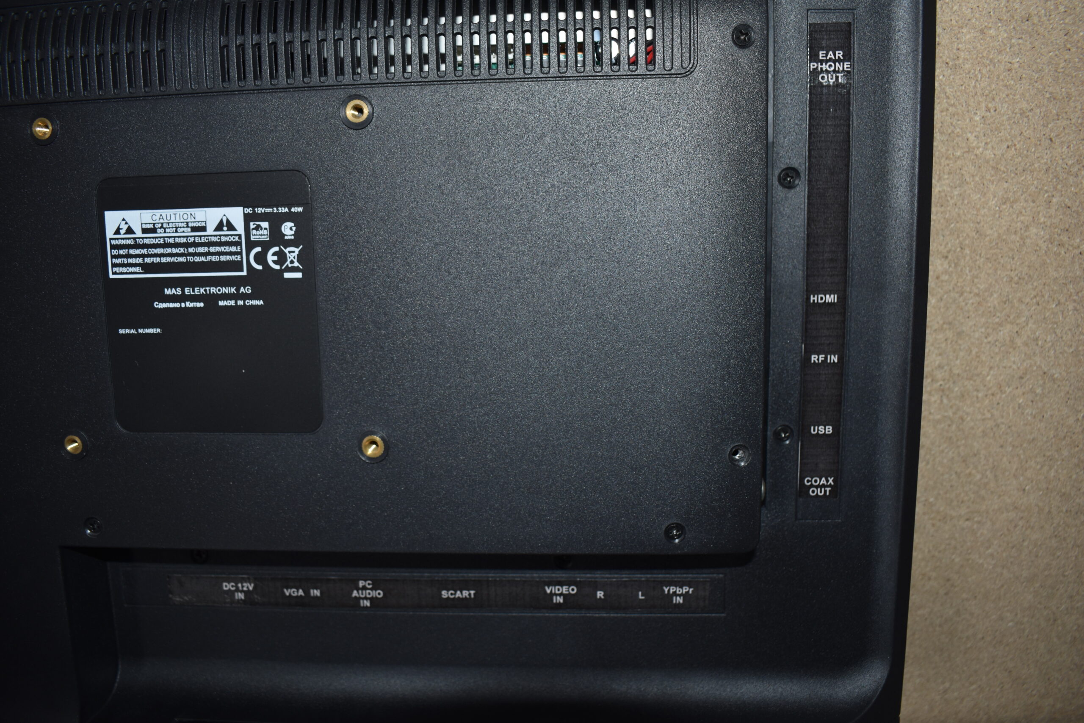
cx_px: 542
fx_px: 813
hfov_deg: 67.4
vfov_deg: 47.9
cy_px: 362
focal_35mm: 27
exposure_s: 1/30
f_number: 5.6
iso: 200
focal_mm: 18
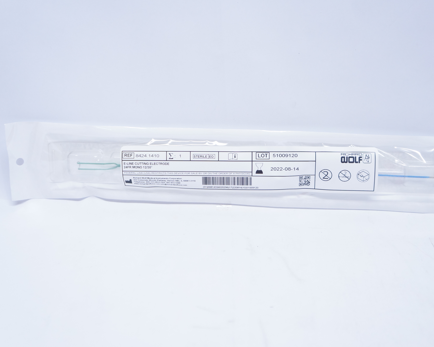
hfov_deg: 41.1
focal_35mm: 45
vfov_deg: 33.4
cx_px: 234
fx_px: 578
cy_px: 171
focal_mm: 26
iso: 800
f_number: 4
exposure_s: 1/125
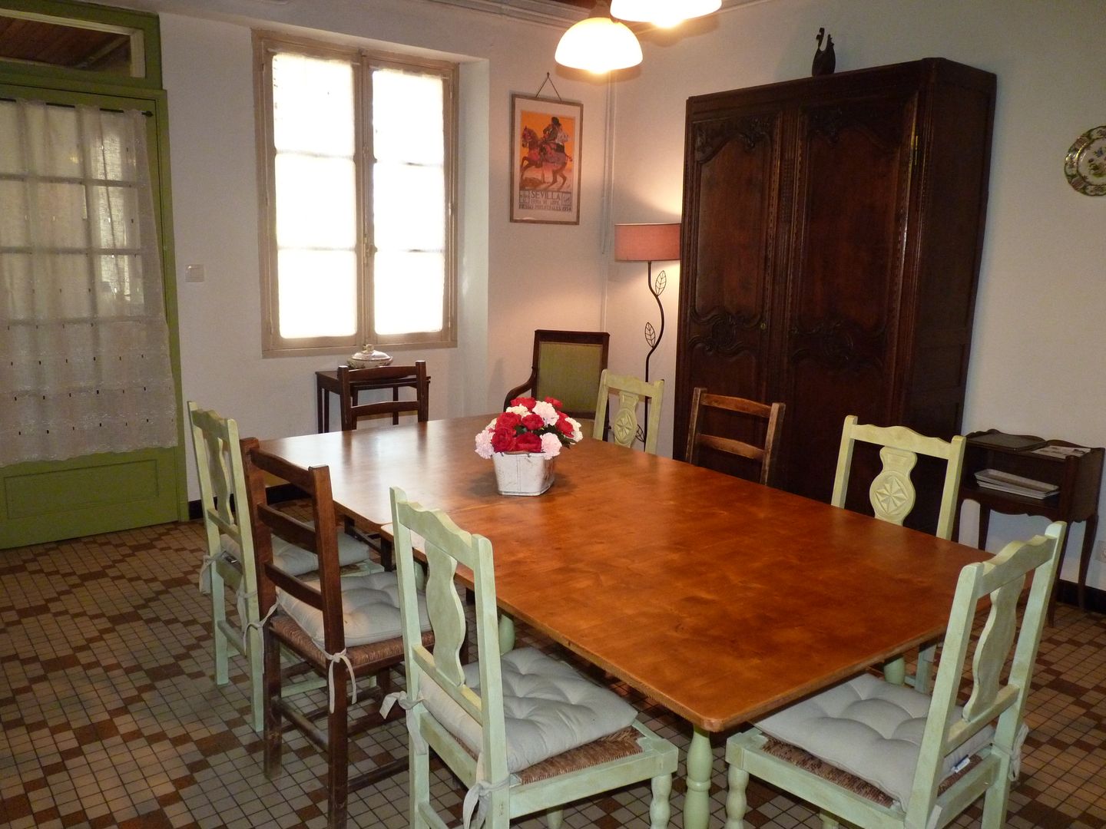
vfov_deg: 51.4
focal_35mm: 27
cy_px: 414
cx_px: 553
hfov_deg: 65.3
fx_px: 863
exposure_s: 1/50
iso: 400
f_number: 2.8
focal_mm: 4.8
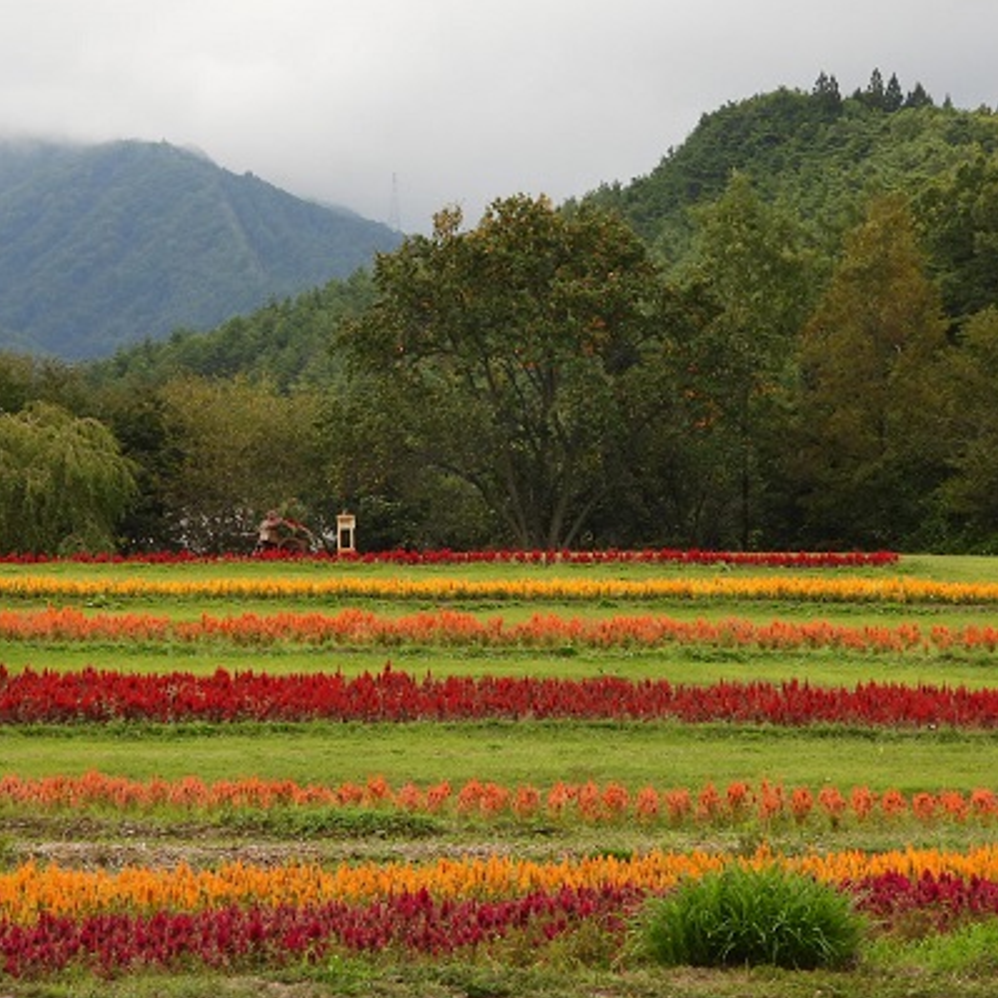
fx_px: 4208
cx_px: 513
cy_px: 453
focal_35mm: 129
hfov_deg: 13.5
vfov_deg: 13.5
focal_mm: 16.3
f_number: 3.5
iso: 100
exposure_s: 1/400
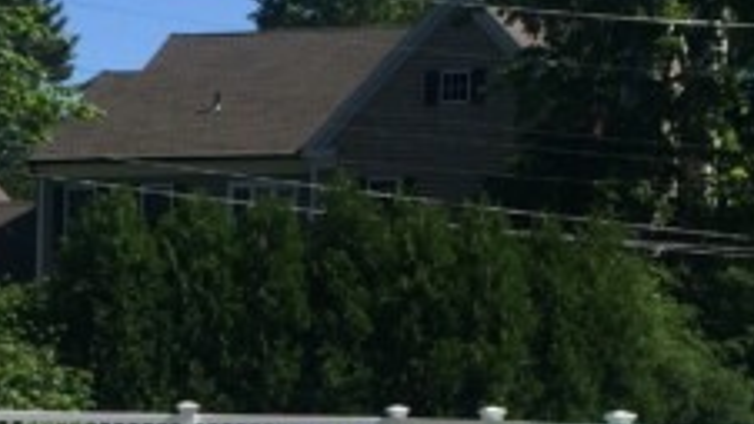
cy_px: 674
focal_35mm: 112
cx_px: 220
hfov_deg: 19.0
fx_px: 2239
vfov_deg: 10.4
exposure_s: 1/2564
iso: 32
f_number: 2.2
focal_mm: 4.15
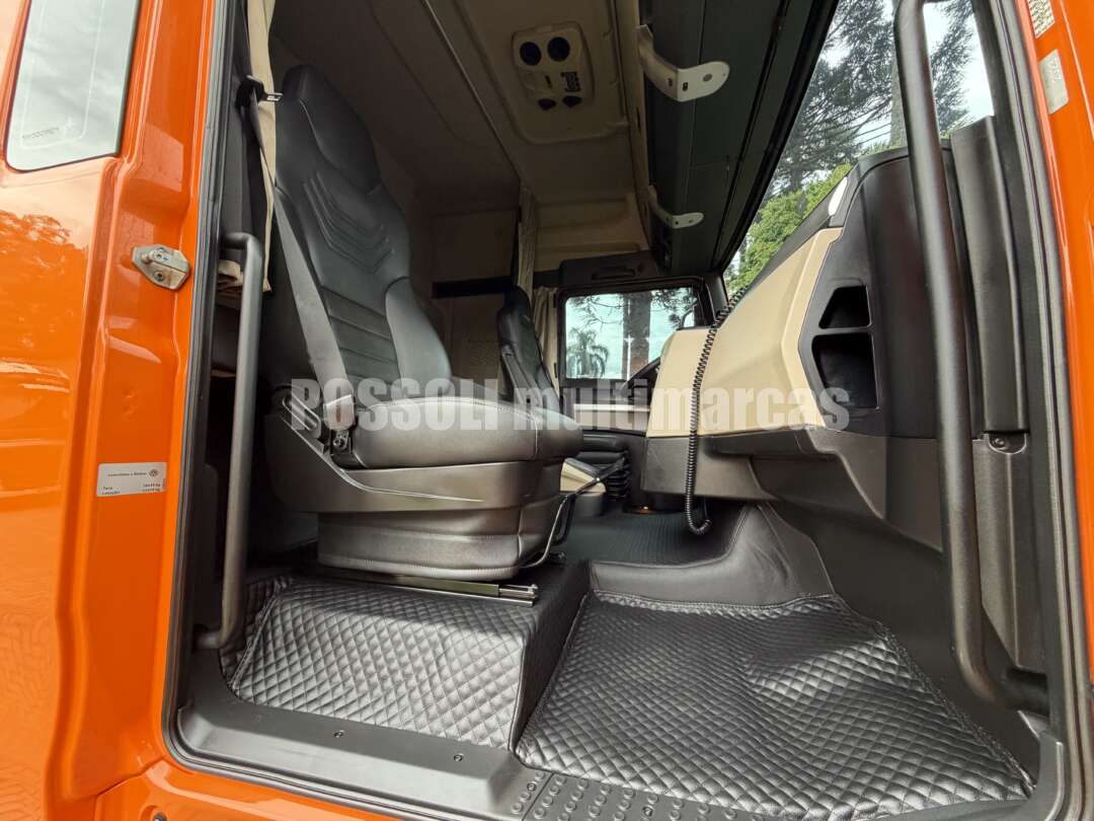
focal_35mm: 14
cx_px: 547
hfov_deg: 102.1
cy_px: 410
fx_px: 442
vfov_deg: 85.7
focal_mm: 2.22
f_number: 2.2
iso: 320
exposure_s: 1/91
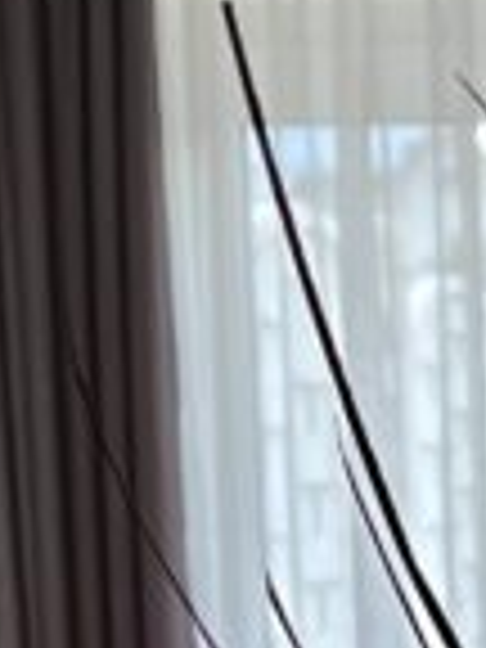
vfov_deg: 10.1
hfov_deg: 7.7
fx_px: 3463
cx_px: 936
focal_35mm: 185
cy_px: 1156
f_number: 1.5
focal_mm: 5.7
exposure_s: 1/366
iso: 50
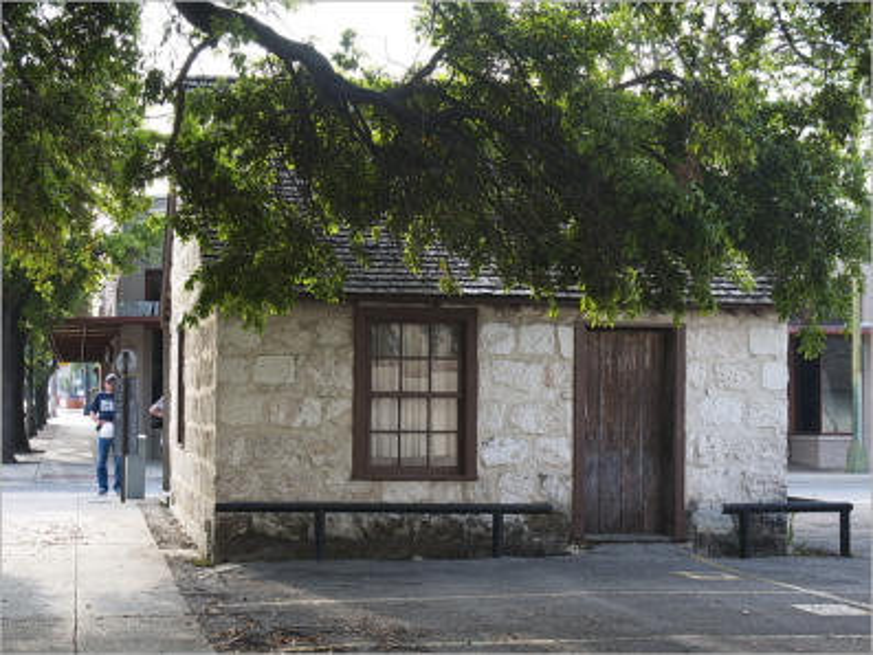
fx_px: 1816
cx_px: 436
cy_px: 328
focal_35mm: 72
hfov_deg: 27.0
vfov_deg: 20.5
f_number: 5.3
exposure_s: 1/100
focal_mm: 36
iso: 200
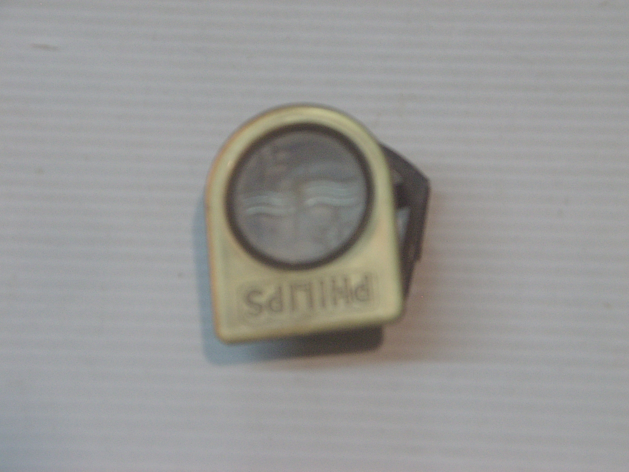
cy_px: 236
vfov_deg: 12.1
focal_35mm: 122
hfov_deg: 16.1
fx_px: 2217
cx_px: 314
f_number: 3.5
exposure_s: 1/25
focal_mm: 19
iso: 200
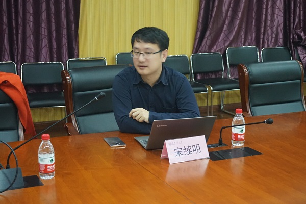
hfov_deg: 31.9
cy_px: 102
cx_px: 153
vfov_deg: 21.6
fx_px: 535
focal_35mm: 63
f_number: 5.6
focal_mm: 42
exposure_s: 1/40
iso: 3200
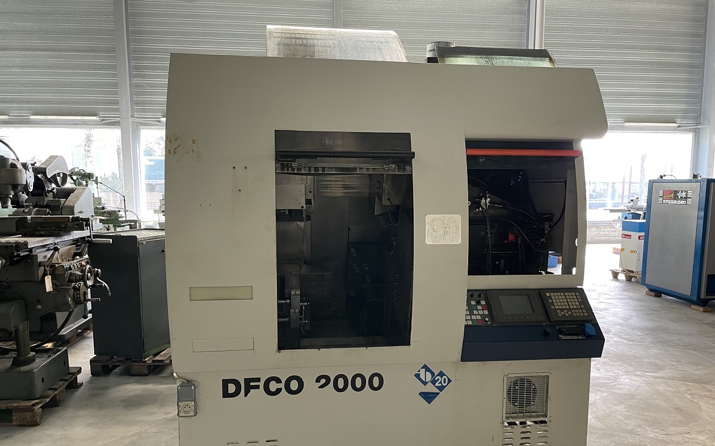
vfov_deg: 44.3
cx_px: 359
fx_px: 546
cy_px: 268
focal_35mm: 28
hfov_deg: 66.5
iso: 160
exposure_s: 1/60
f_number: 1.6
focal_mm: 4.2
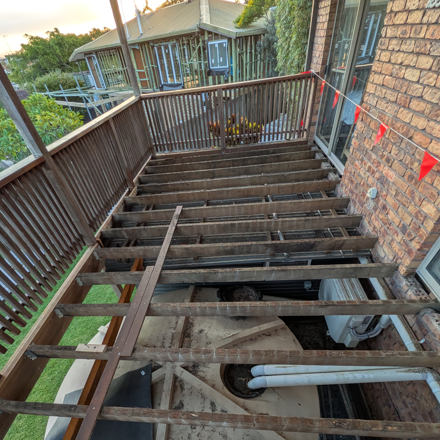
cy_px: 286
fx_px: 244
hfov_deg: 83.9
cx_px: 214
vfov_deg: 81.7
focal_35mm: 17
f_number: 2.2
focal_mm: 1.85
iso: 95
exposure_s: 1/246
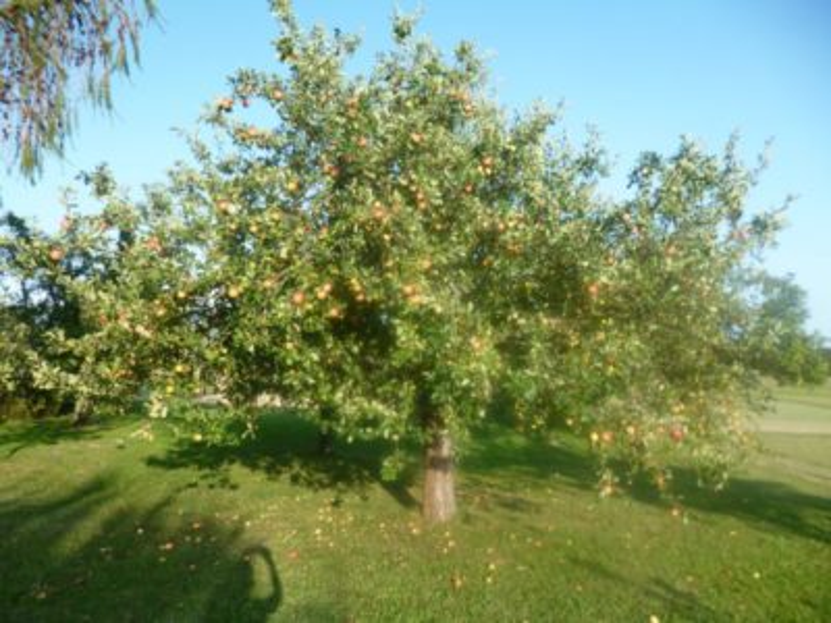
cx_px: 416
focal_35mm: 24
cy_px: 312
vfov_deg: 56.8
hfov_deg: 71.6
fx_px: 576
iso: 100
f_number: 2.5
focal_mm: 4.3
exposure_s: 1/500
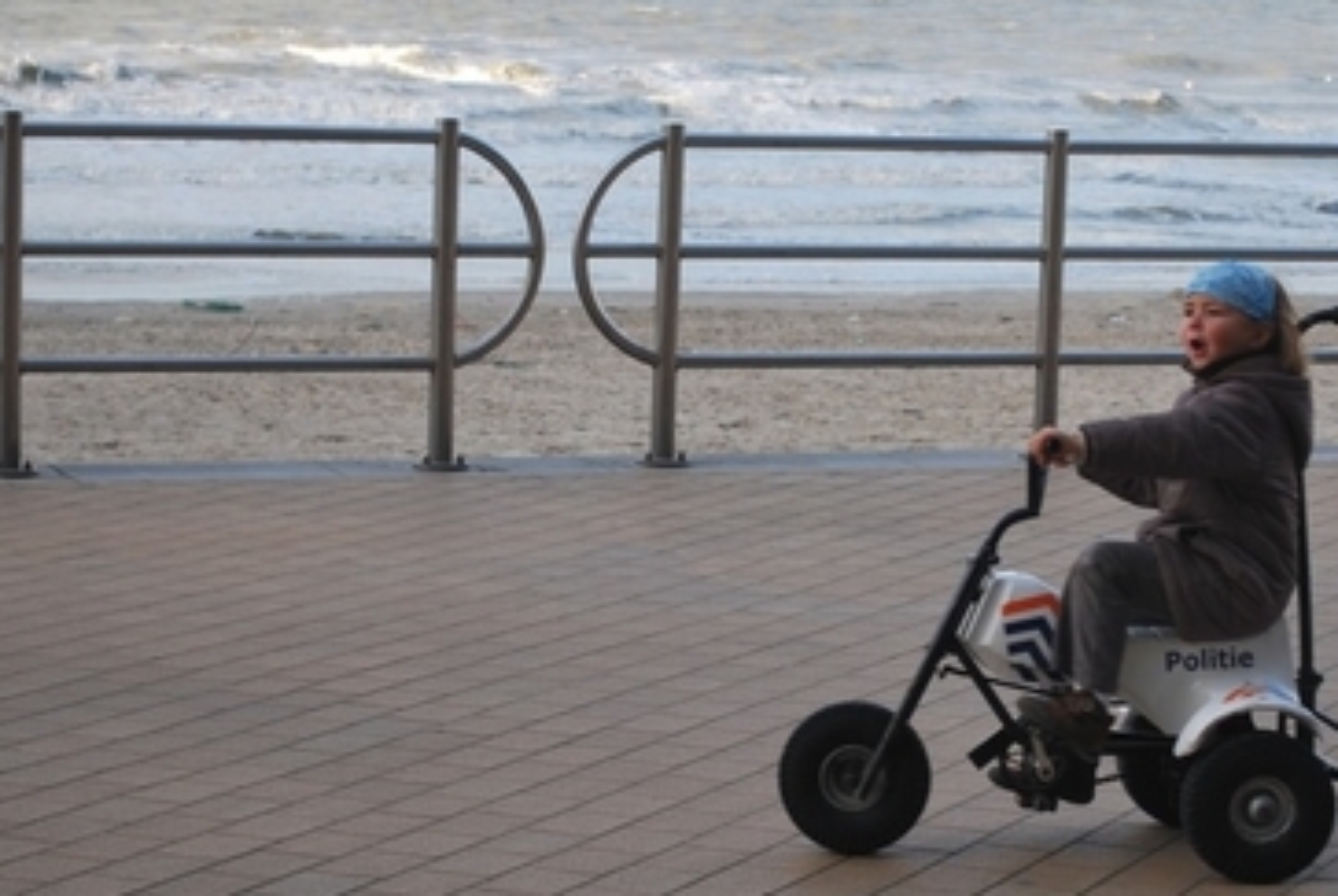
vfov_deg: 12.1
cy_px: 463
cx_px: 855
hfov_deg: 17.9
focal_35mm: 114
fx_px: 4242
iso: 100
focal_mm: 46
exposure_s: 1/125
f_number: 5.6
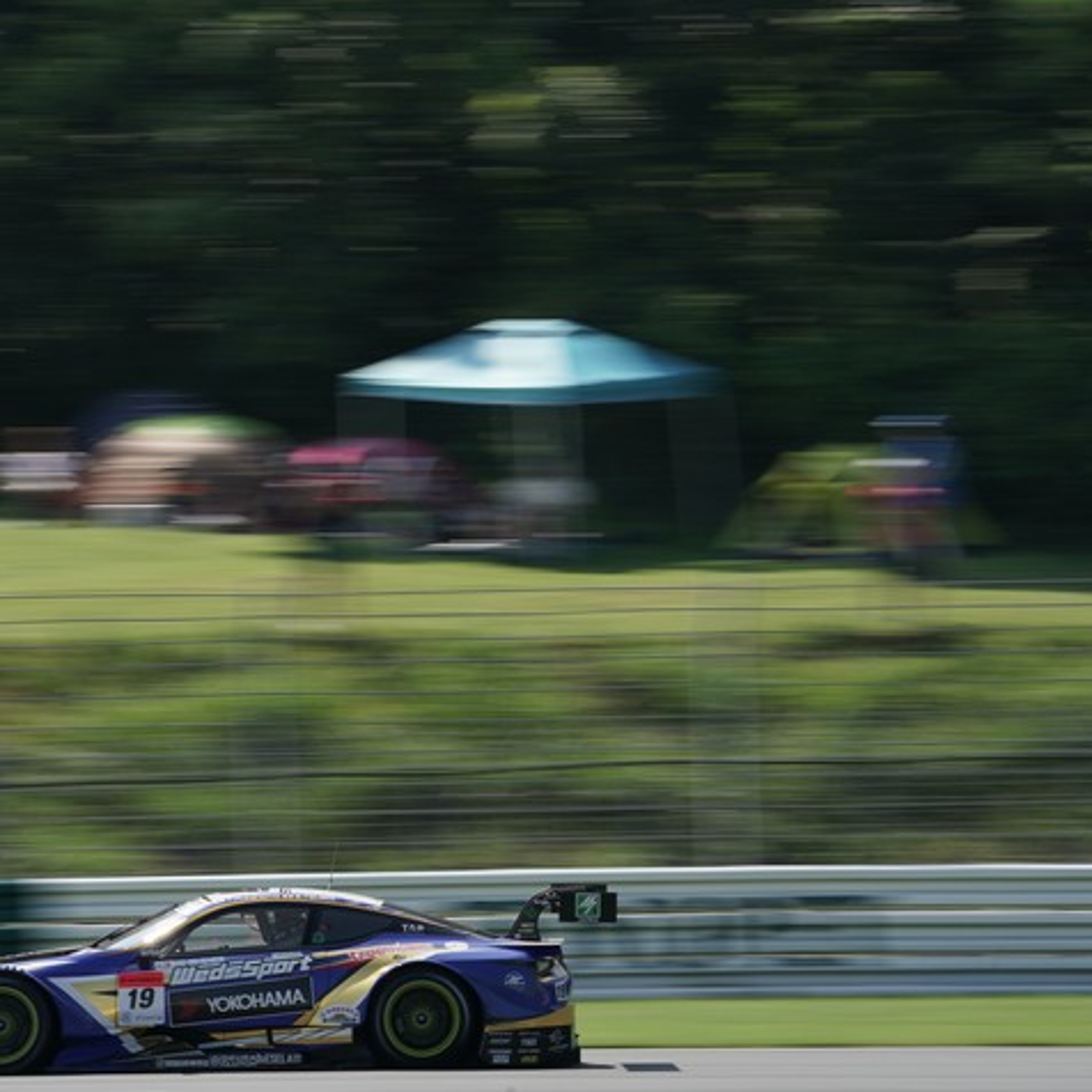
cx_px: 385
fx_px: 9172
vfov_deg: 6.8
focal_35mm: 257
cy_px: 548
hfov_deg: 6.8
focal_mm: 200
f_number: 16
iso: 200
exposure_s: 1/125
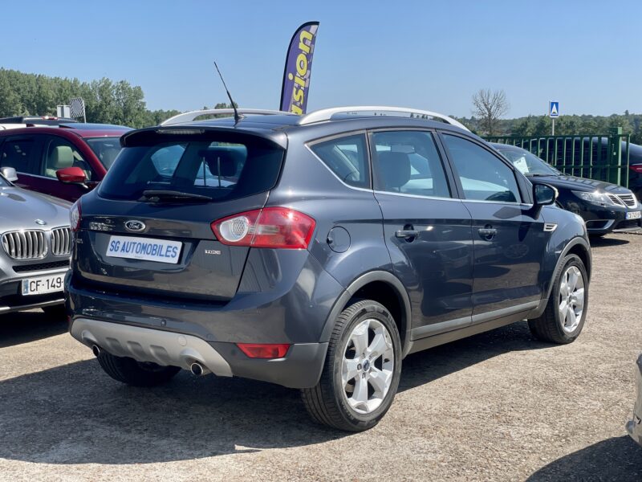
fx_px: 964
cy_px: 241
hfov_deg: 36.8
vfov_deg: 28.0
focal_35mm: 52
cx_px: 321
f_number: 2
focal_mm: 6
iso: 32
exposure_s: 1/1546
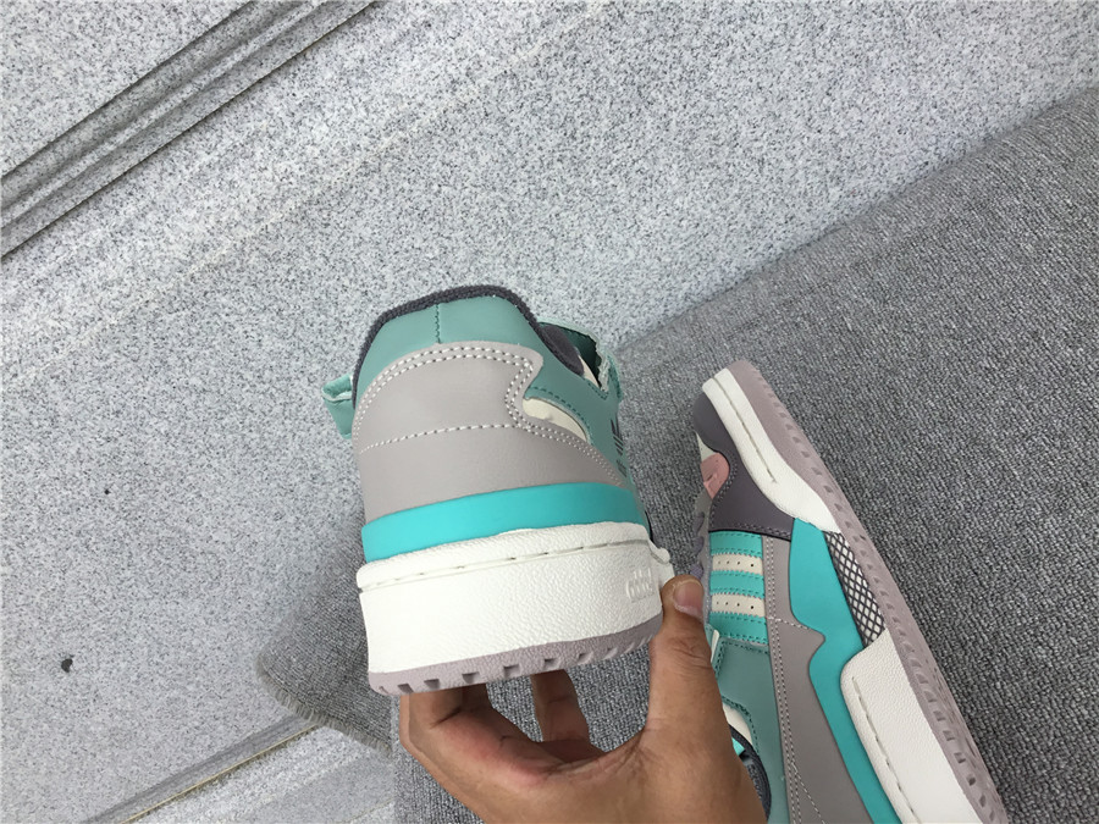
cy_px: 412
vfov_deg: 45.4
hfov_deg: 58.4
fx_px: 984
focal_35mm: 31
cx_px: 550
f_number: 2.4
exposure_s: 1/471
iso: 25
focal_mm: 3.3
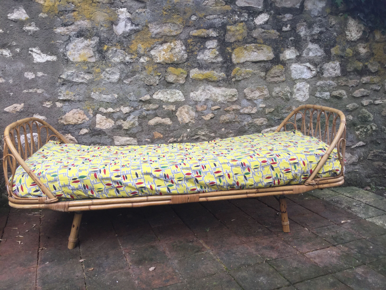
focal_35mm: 31
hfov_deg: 58.4
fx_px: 346
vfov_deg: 45.4
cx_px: 193
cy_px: 145
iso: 50
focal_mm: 3.3
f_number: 2.4
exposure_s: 1/100
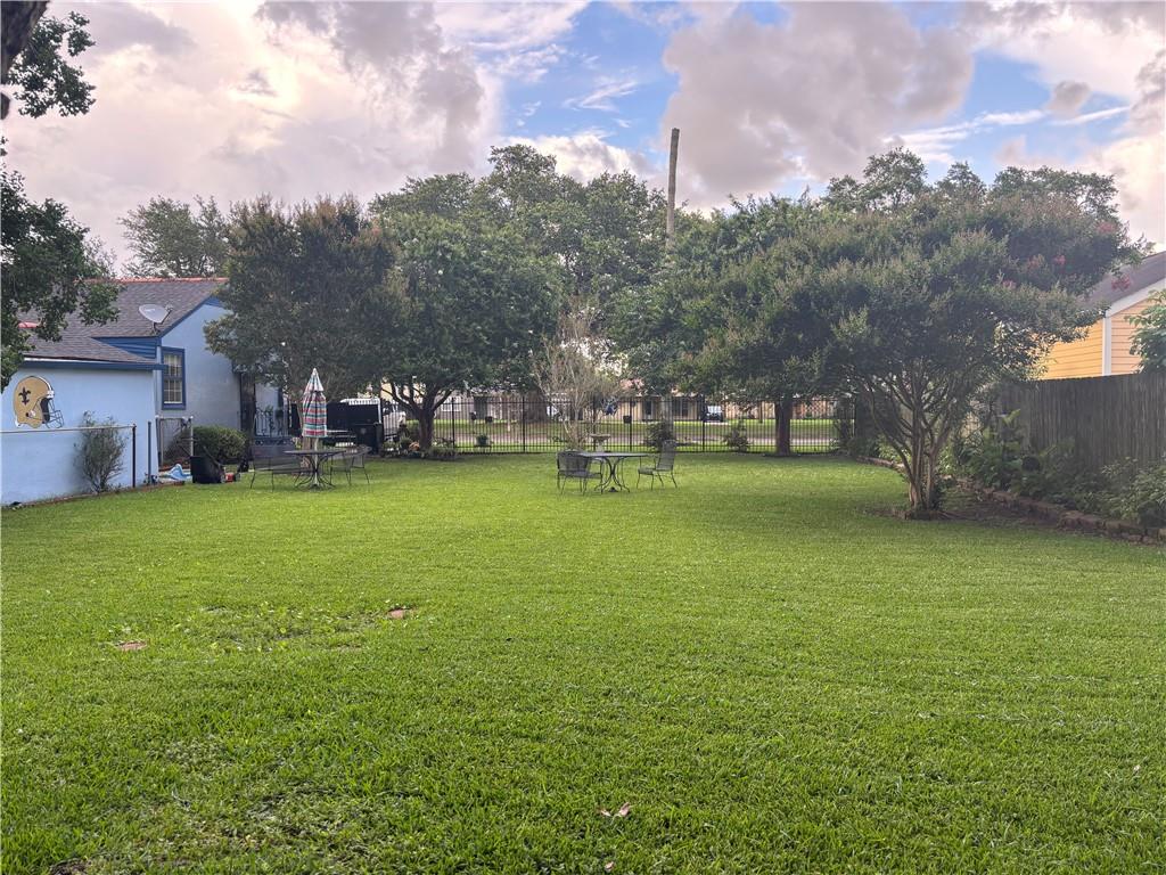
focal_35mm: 26
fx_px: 876
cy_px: 438
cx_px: 583
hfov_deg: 67.3
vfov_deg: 53.1
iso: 50
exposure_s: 1/190
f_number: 1.6
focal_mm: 5.96
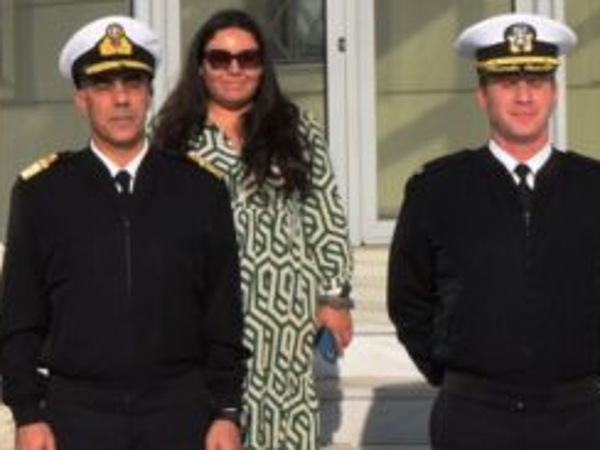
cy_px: 59
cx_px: -398
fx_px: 2832
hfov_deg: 11.4
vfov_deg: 9.1
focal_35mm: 163
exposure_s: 1/500
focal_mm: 23
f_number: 11
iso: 200
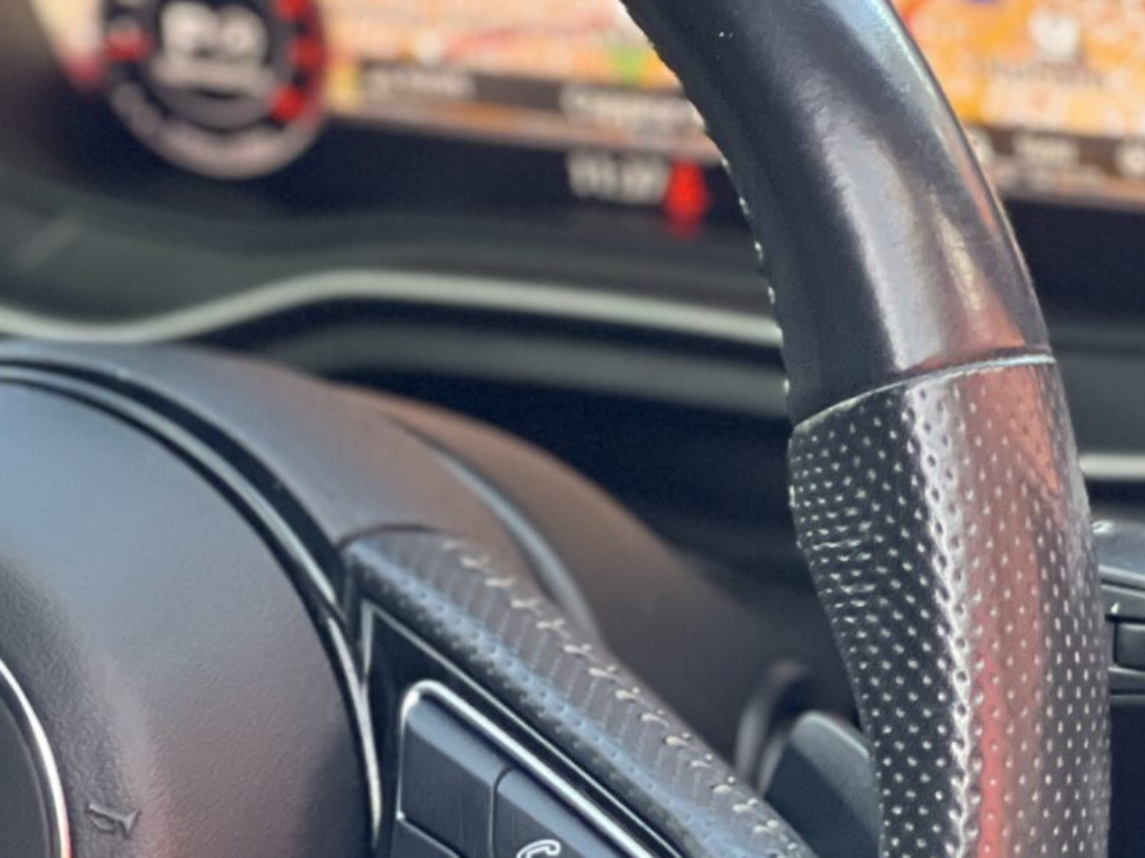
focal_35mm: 261
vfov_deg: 5.7
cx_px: -215
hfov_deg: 7.5
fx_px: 8632
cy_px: 734
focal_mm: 9
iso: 250
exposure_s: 1/66
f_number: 2.8
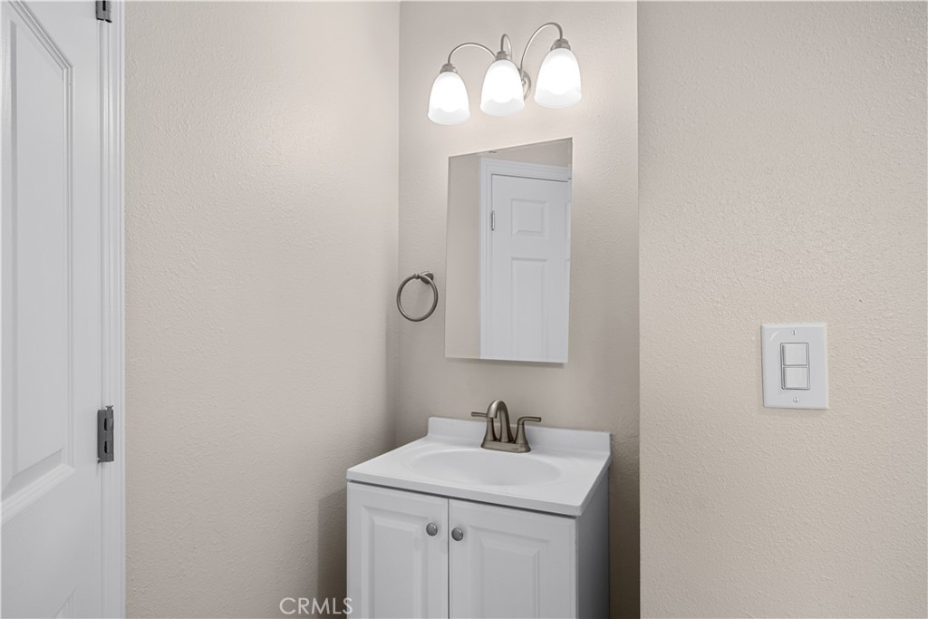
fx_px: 464
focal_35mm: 18
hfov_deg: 90.0
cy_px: 310
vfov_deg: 67.4
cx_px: 464
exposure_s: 1/40
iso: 200
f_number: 5
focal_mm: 18
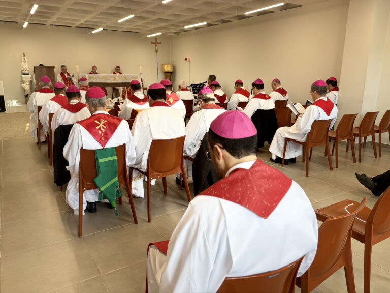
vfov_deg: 53.1
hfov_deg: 67.3
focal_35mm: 26
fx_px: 293
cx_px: 195
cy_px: 146
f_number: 1.6
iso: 64
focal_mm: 5.96
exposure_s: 1/121
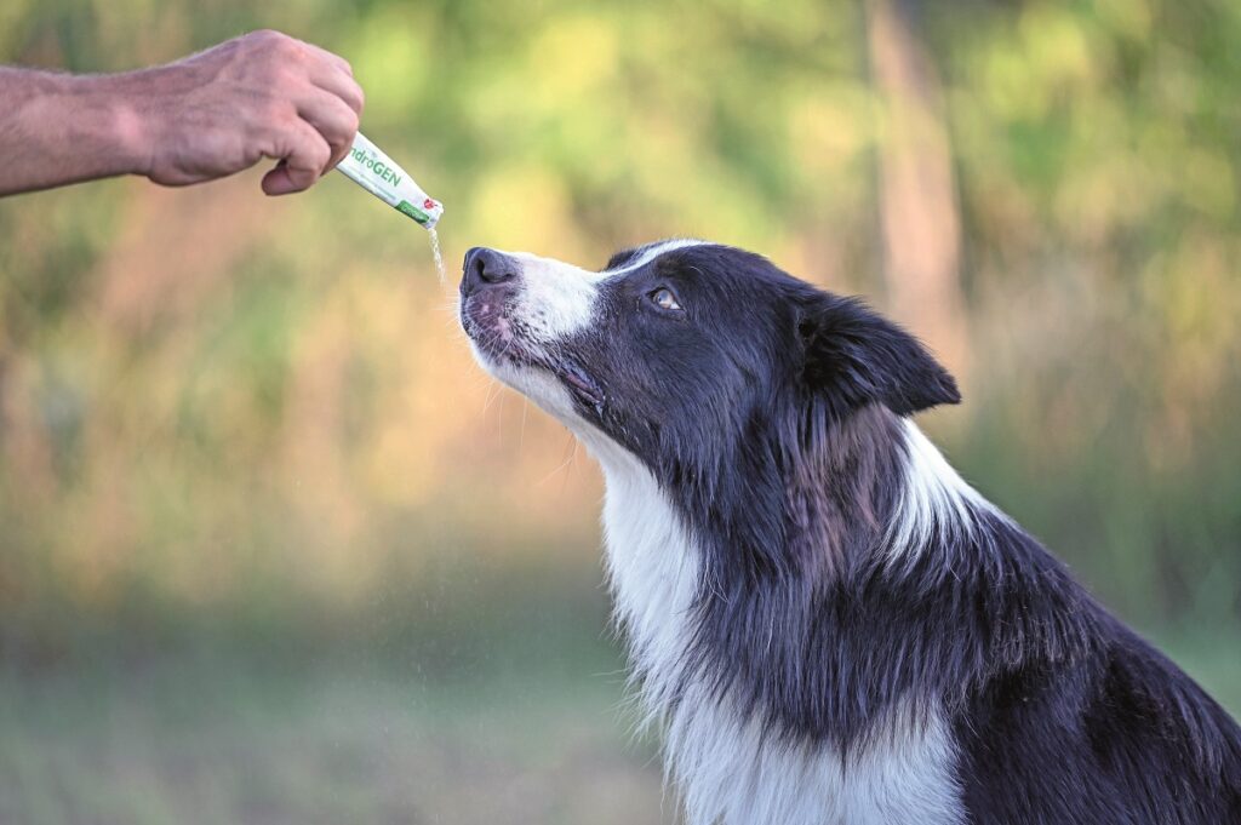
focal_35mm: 200
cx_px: 620
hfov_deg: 10.3
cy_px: 412
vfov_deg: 6.9
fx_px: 6889
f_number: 2.8
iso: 250
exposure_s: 1/320
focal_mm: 200
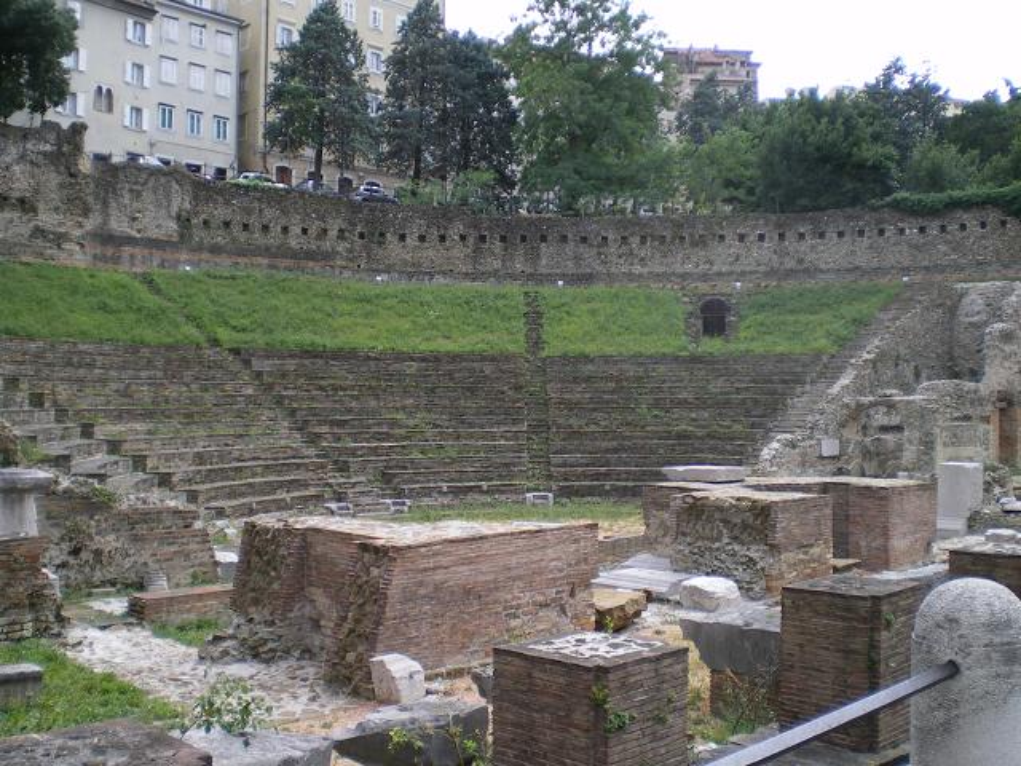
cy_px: 383
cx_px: 510
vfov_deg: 37.7
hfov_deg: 49.0
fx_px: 1121
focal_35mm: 38
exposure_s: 1/200
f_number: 3.1
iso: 64
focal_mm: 6.3
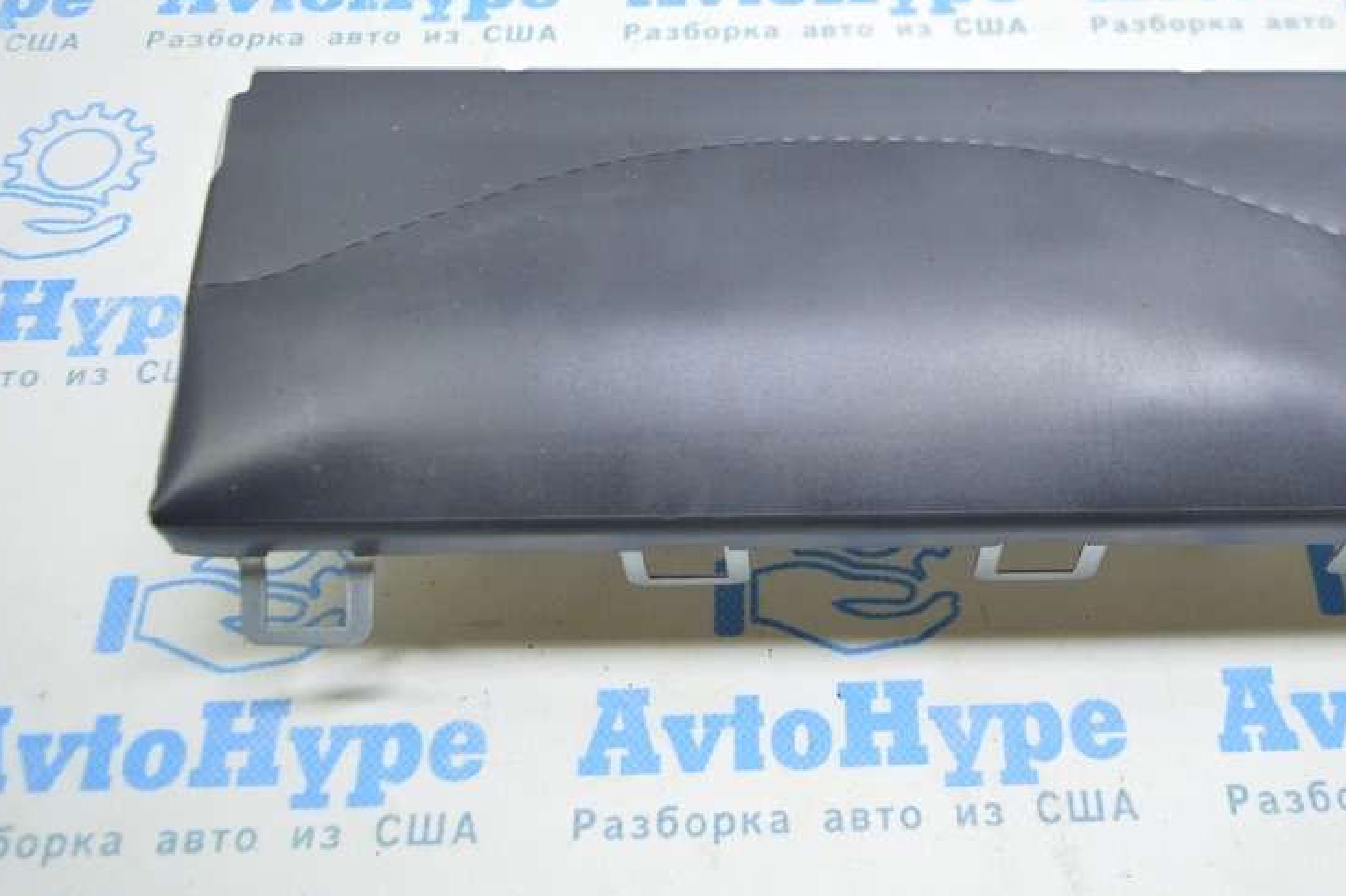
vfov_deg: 31.6
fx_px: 1570
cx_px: 832
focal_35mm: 42
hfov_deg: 46.1
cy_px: 304
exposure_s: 1/40
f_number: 3.5
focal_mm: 20
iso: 400
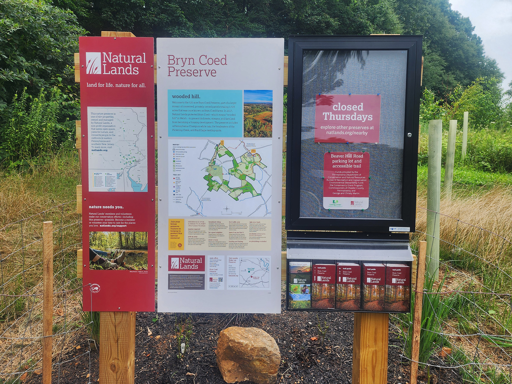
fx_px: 340
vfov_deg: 58.9
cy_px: 192
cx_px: 256
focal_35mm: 23
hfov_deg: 73.9
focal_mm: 6.4
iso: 12
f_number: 1.8
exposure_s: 1/288
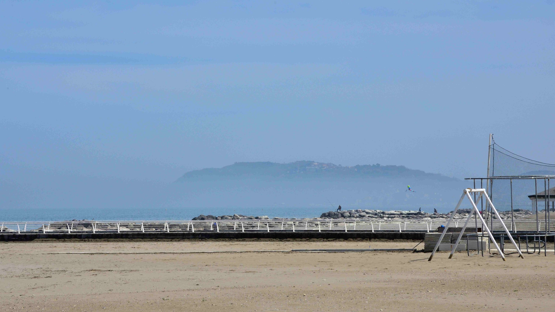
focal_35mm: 126
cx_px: 278
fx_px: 1854
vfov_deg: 9.6
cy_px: 157
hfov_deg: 17.0
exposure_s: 1/200
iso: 400
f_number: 22
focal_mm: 80
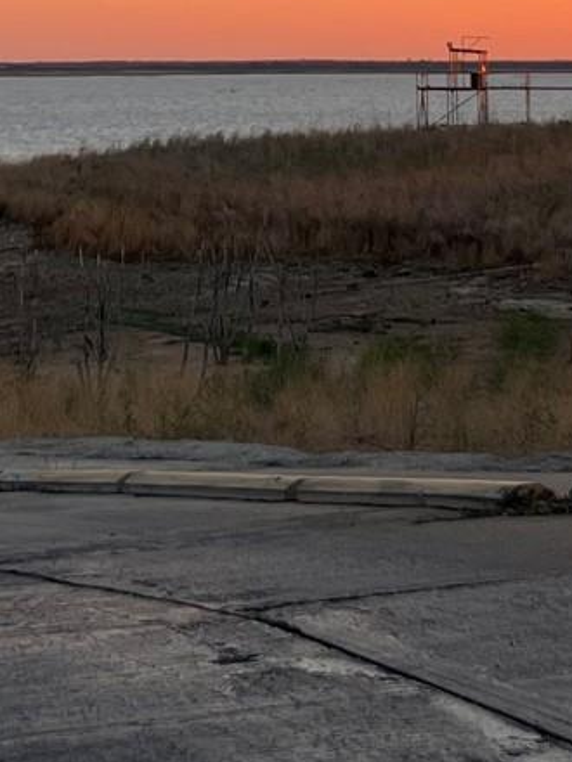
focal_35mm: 121
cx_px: 180
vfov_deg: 15.7
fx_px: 2666
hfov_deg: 12.2
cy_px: -139
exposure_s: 1/814
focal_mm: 5.7
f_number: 1.5
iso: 50
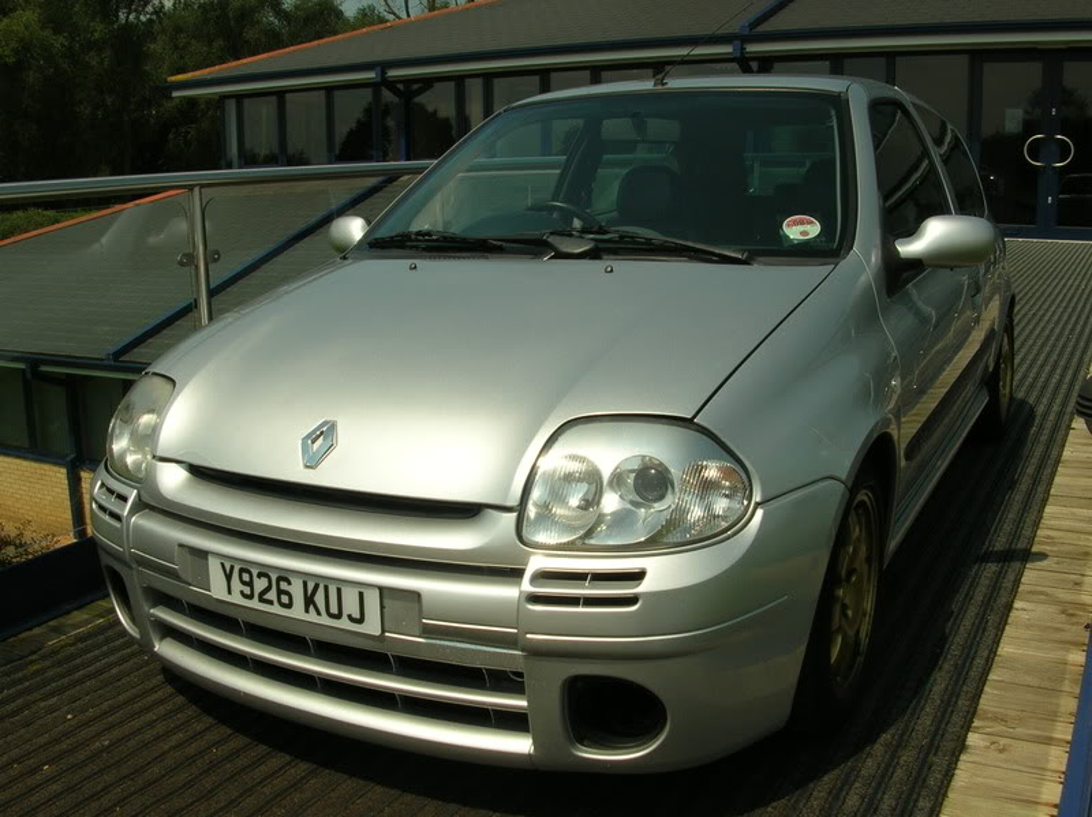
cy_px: 408
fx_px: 1103
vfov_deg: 40.7
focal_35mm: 35
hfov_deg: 52.7
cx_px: 546
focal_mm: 5.8
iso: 50
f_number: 5.6
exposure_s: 1/582
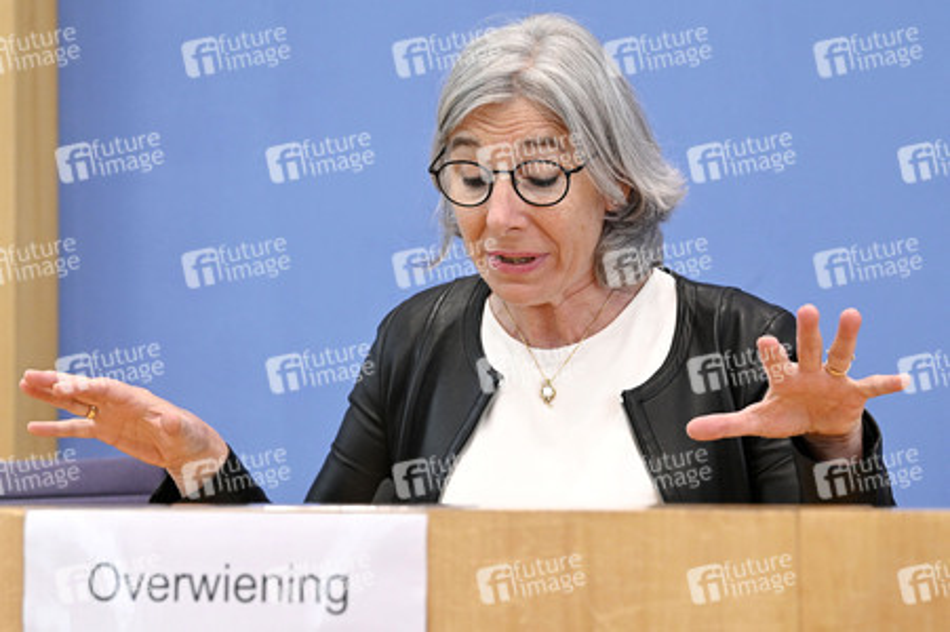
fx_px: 2637
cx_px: 475
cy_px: 316
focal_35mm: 100
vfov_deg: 13.7
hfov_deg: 20.4
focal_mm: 100
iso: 5000
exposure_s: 1/640
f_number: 7.1
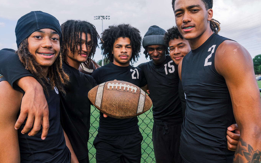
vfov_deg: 49.2
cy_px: 75
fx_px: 178
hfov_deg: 72.5
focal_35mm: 25
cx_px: 128
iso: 400
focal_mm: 24
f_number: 5
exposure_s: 1/800
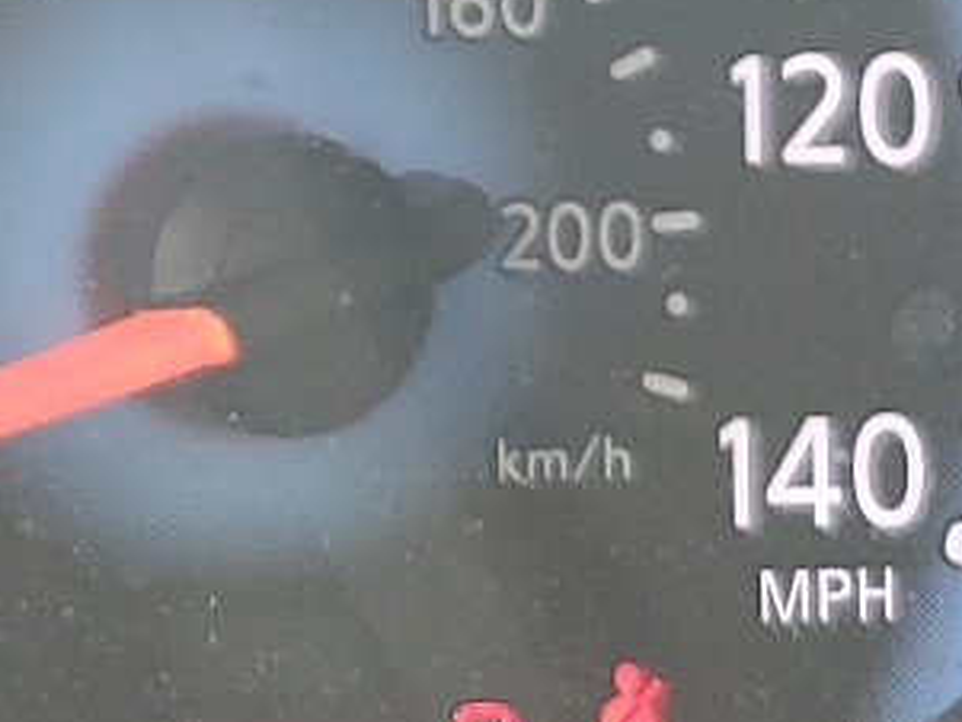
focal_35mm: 138
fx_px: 3837
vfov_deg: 10.4
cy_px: -303
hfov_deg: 12.0
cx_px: -1205
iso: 70
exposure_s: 1/60.2
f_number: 1.5
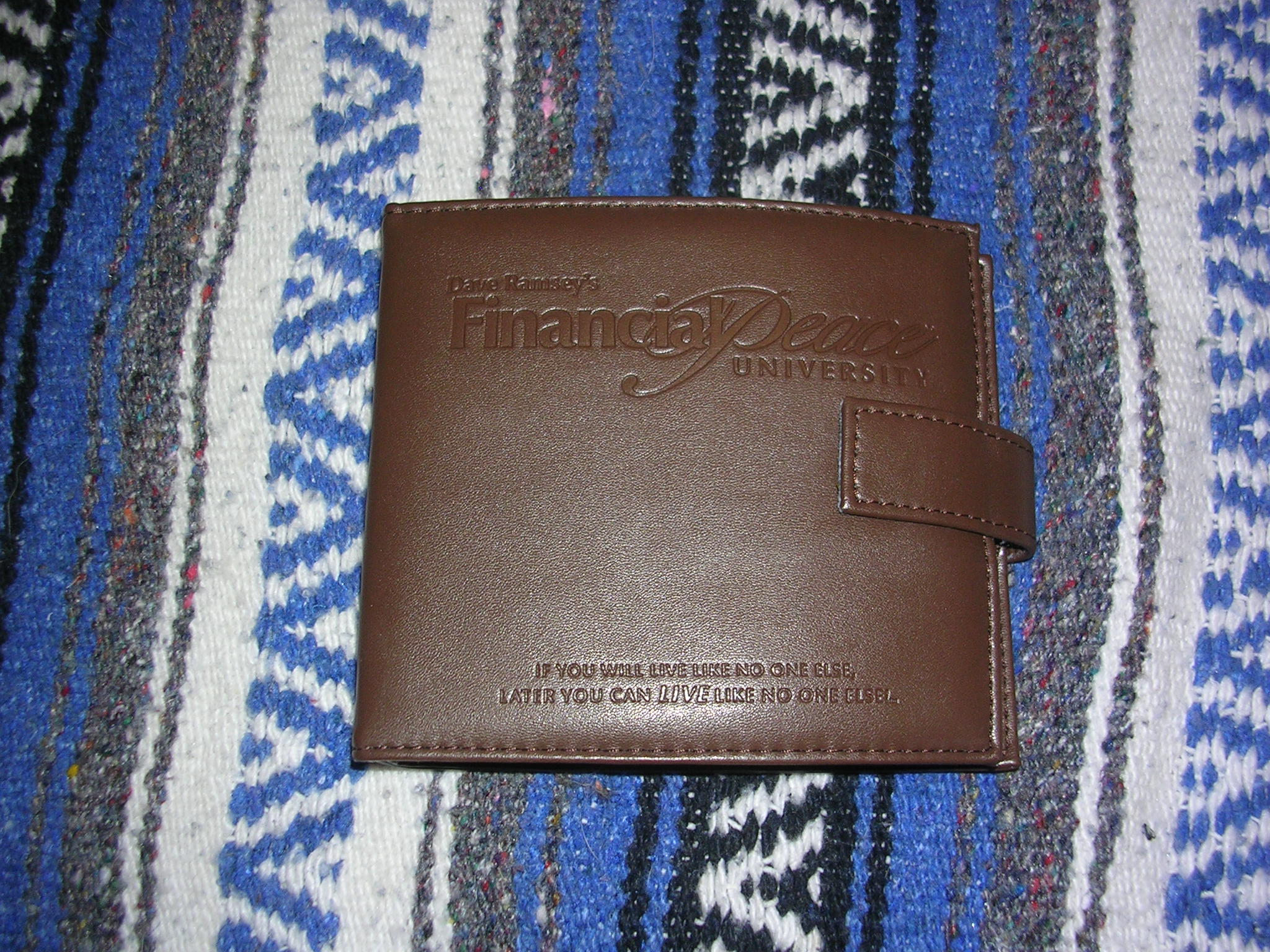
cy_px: 476
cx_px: 635
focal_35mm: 38
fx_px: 1394
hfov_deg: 49.0
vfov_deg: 37.7
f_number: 2.8
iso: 50
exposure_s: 1/60.1
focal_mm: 5.8
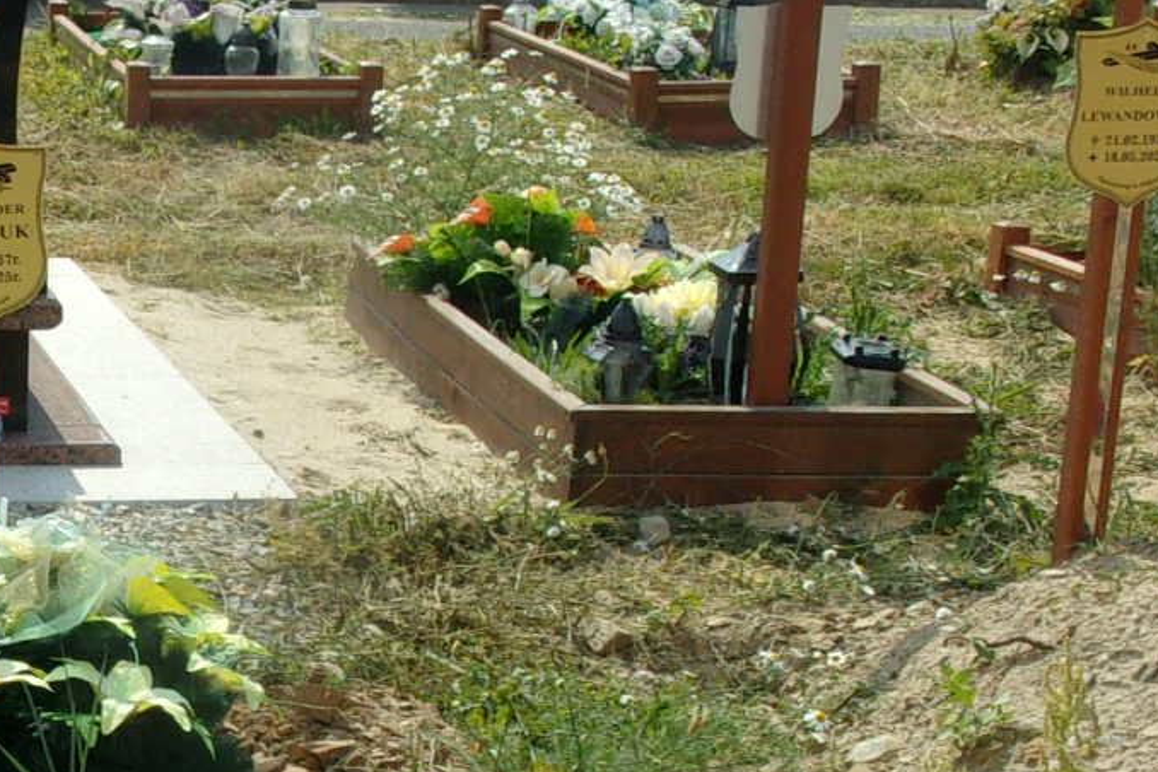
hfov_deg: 22.3
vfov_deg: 15.4
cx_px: 5
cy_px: 654
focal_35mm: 88
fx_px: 2830
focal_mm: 5.1
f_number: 10.8
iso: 80
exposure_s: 1/85
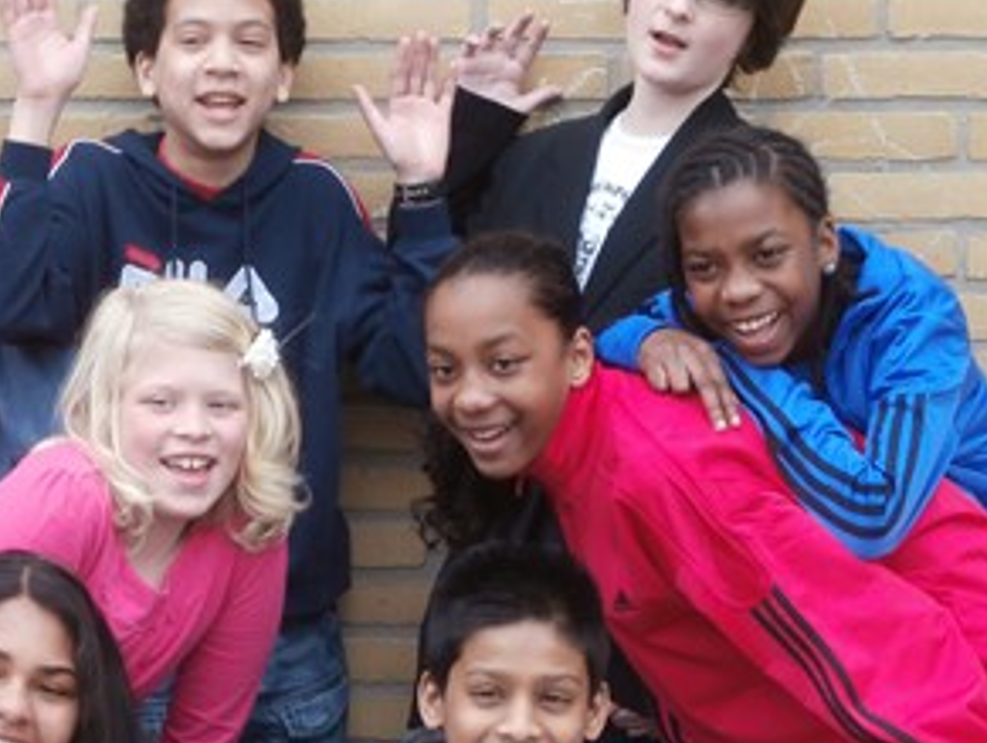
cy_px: 570
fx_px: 3997
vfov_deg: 10.6
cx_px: 248
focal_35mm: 140
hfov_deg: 14.0
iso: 100
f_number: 4.7
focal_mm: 12.1
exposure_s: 1/50
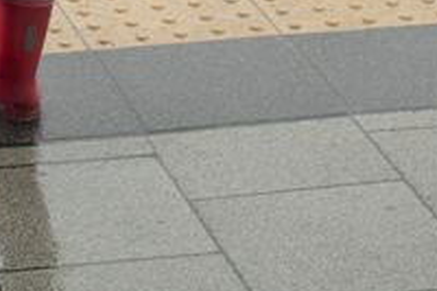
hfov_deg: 9.5
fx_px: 2547
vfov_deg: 6.2
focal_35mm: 210
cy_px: -435
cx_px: -232
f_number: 2.8
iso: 100
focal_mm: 24.2
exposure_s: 1/250
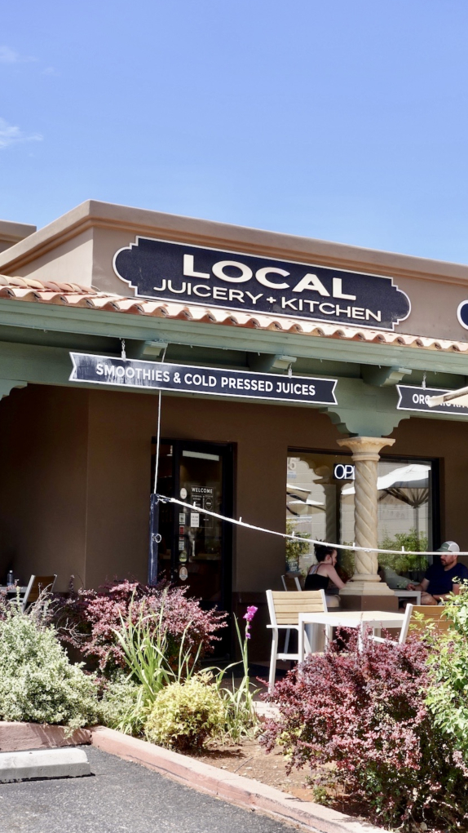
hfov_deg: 21.4
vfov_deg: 37.2
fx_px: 1236
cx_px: 225
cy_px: 417
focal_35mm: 56
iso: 125
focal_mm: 19.29
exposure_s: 1/200
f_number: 5.6
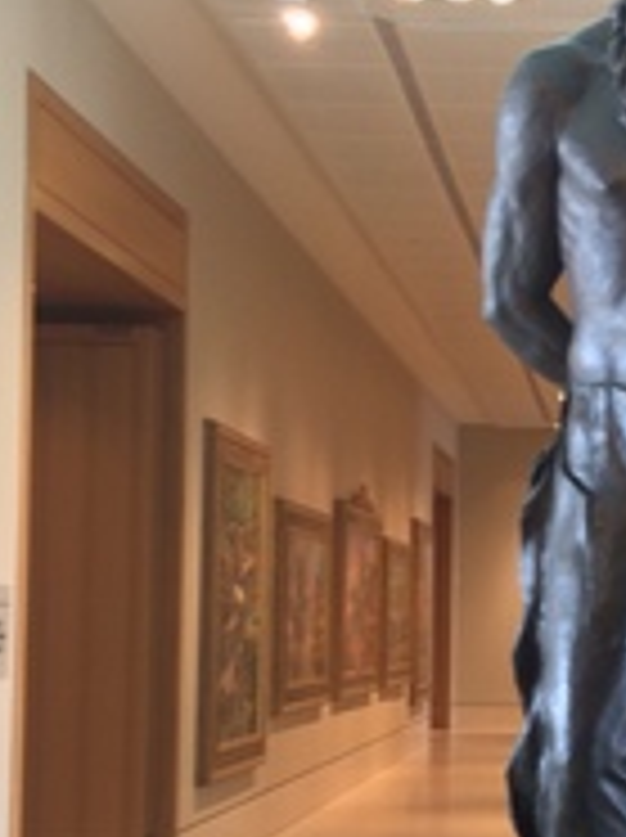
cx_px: 667
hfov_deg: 18.9
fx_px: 1813
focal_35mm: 75
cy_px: 562
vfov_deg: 25.9
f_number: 2.2
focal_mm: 4.15
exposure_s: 1/30
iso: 64
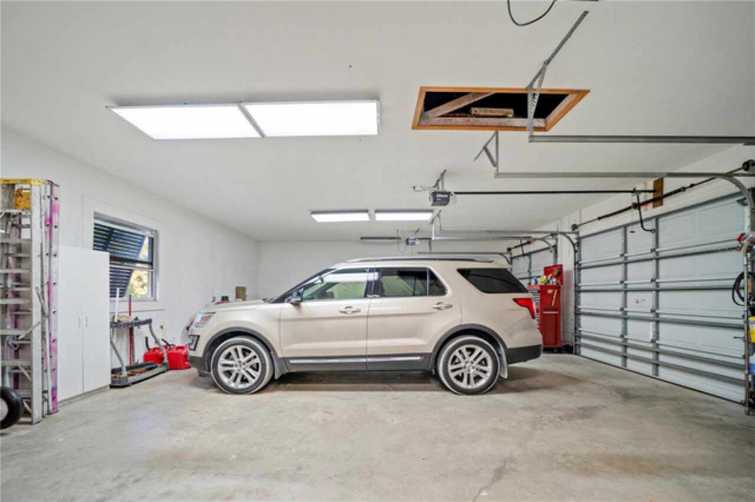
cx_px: 378
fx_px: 293
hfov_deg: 104.3
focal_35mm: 14
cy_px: 251
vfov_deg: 81.1
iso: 125
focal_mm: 14
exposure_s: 1/8
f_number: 2.8
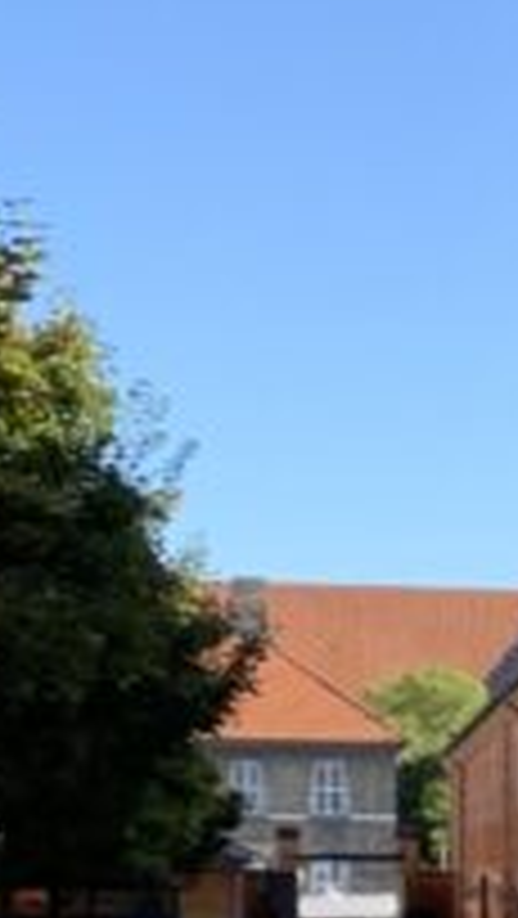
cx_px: 1842
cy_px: 922
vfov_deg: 14.9
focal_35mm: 142
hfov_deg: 7.1
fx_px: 3462
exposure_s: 1/437
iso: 25
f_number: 1.8
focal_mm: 4.25
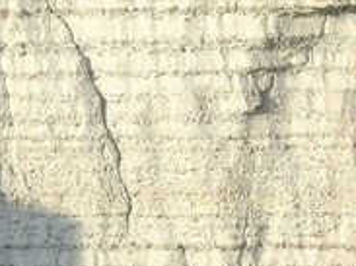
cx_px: -1060
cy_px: 660
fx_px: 11675
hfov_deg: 1.7
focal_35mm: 1136
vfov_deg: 1.3
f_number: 9
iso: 200
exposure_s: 1/250
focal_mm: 135
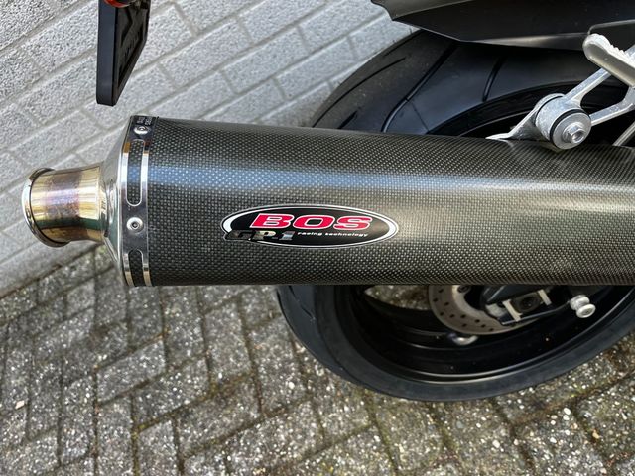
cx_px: 318
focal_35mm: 26
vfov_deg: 53.1
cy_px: 238
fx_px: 477
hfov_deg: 67.3
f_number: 1.6
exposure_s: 1/121
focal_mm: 5.1
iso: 80
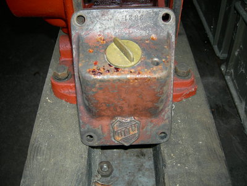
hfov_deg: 51.4
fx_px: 257
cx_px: 124
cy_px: 93
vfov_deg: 39.7
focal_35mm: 36
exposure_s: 1/60.1
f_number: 2.7
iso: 64
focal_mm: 7.5
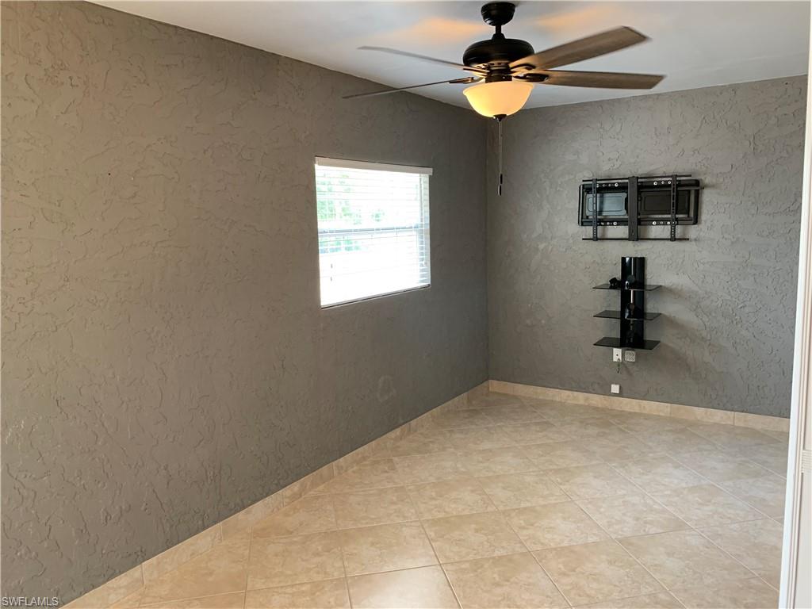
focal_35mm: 26
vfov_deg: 53.1
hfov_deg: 67.3
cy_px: 304
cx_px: 406
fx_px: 610
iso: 125
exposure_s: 1/60
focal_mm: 4.25
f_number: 1.8
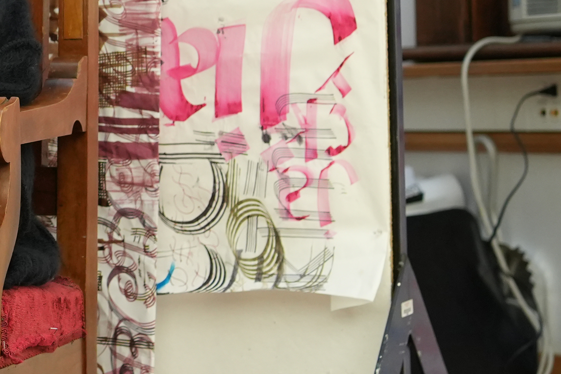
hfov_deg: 13.9
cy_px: 17
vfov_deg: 9.5
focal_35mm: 143
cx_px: -143
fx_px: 2228
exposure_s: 1/160
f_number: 2.8
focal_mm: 35
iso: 1600
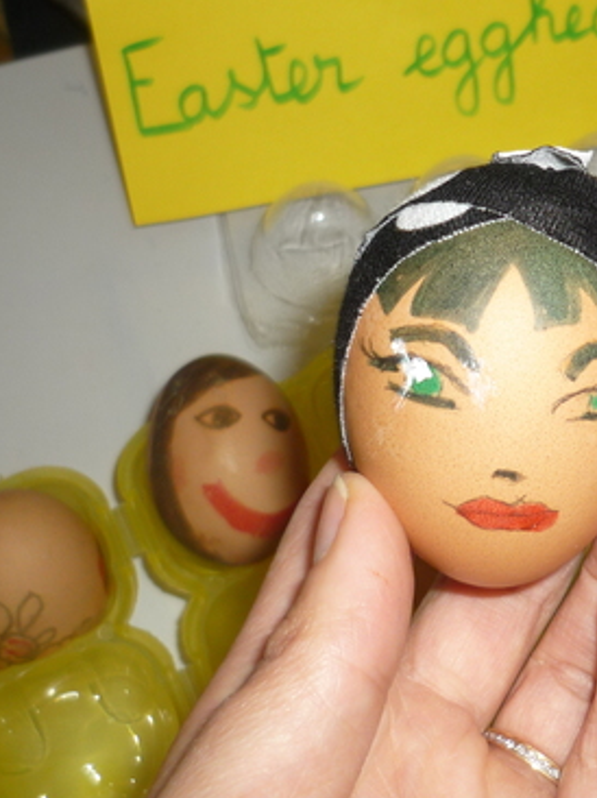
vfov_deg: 34.2
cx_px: 507
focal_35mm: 56
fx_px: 1289
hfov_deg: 25.5
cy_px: 313
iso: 100
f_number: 2.8
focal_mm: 5.5
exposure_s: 1/30
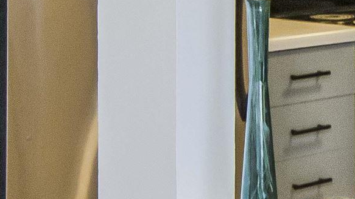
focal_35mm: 141
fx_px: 1325
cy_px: -58
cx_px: 602
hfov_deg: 13.9
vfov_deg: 8.5
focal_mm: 17
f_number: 5.6
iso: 800
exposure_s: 1/80
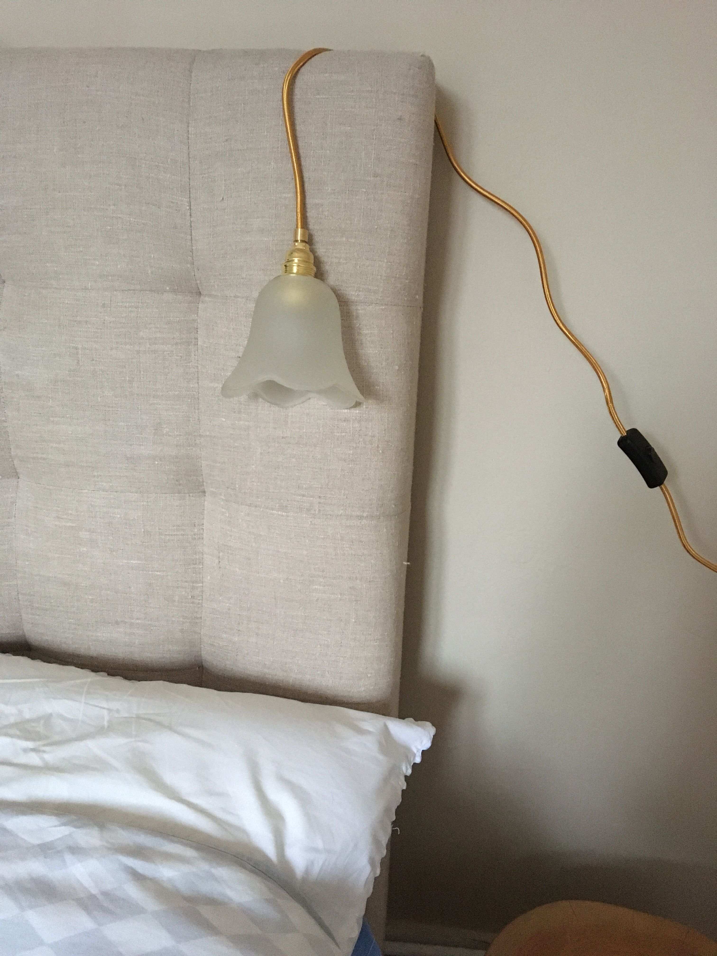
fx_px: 801
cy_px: 478
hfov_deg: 48.2
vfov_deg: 61.7
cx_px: 358
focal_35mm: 29
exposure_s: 1/17
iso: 320
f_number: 2.2
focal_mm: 4.15
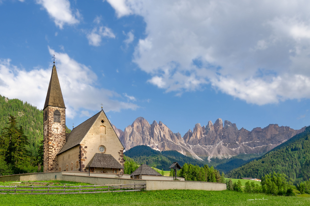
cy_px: 103
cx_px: 155
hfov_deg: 53.1
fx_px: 310
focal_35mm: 36
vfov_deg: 36.9
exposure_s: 1/160
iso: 100
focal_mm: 24
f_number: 9
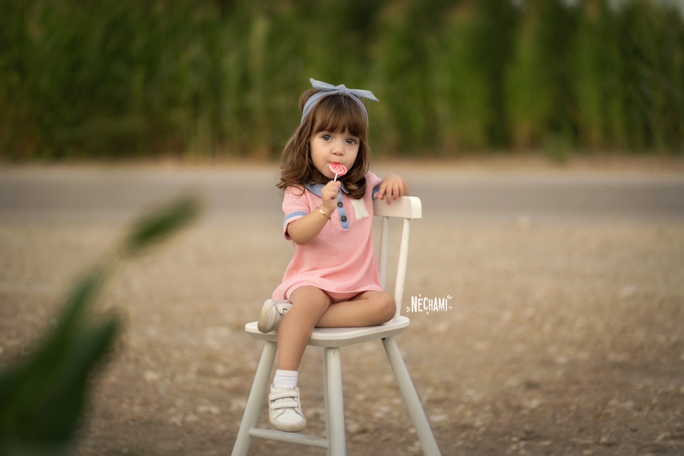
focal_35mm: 85
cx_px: 342
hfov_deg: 23.9
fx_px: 1615
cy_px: 228
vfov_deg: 16.1
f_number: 1.8
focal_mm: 85
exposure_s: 1/100
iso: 400
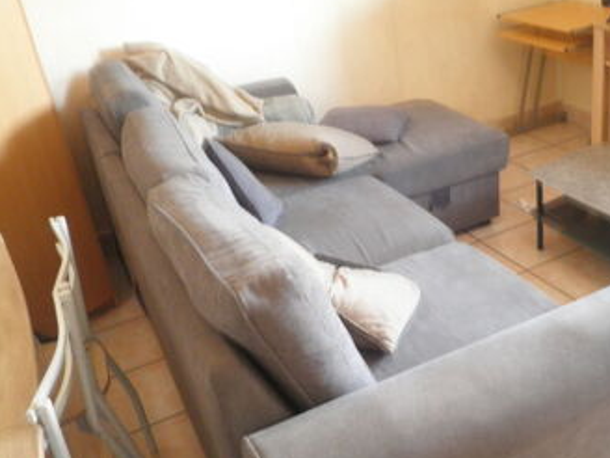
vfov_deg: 37.7
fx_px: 670
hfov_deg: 47.5
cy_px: 253
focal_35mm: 38
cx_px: 443
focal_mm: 4.7
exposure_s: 1/4
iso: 200
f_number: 2.8
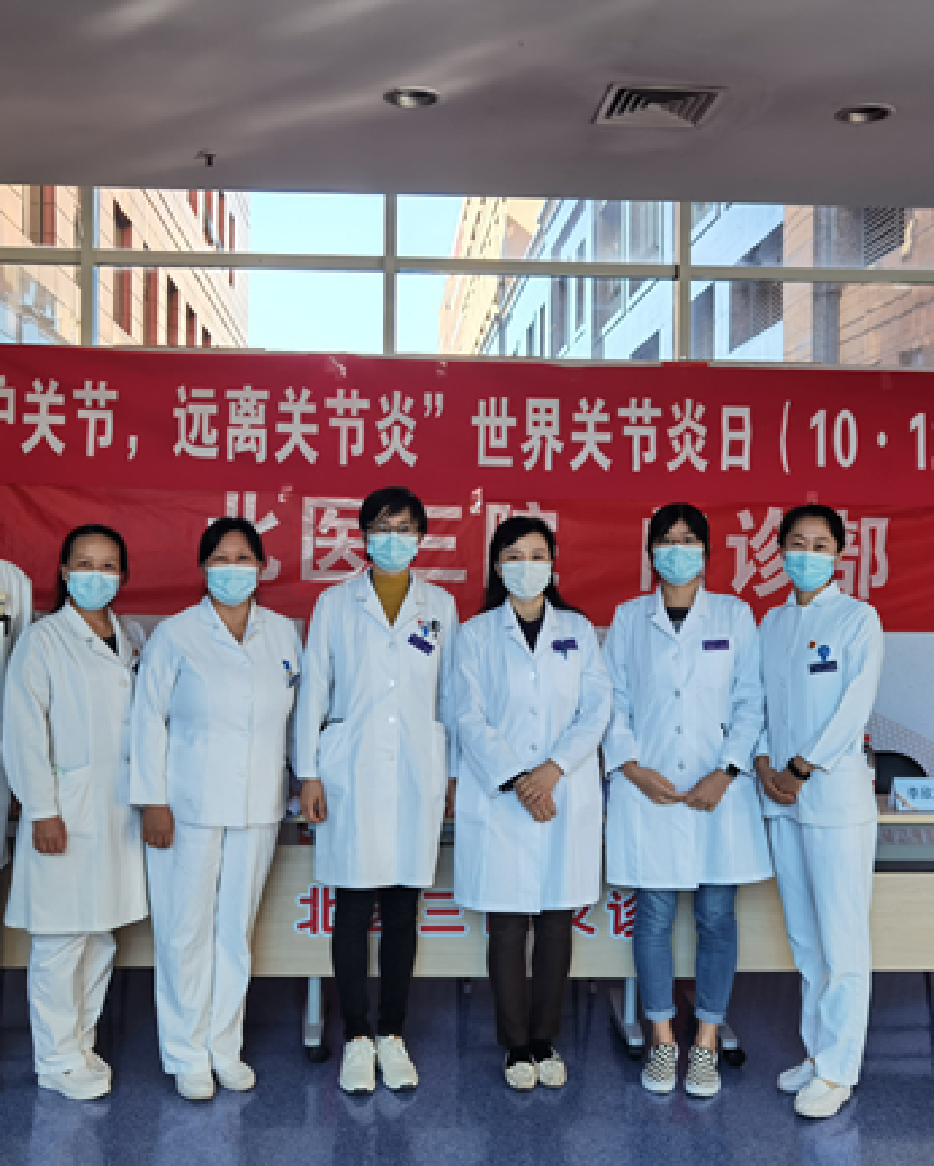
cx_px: 462
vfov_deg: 47.9
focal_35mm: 38
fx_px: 1312
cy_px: 582
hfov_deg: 39.2
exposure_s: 1/301
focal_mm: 6.71
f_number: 1.9
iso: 50
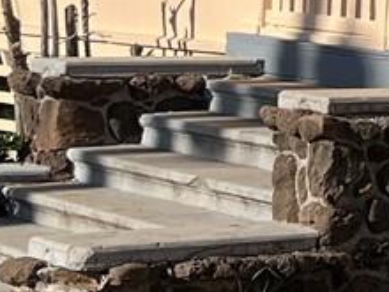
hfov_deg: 8.9
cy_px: -253
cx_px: 1079
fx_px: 2124
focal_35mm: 189
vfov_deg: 7.6
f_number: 1.6
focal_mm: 5.1
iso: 50
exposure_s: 1/6173
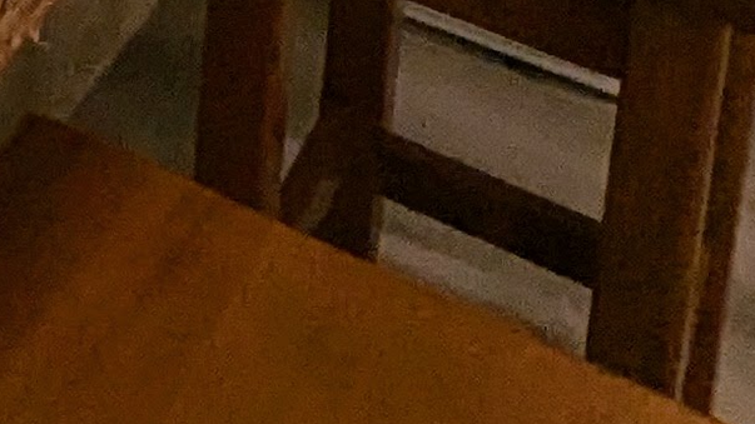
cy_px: -984
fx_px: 1922
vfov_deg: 9.1
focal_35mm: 96
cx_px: -603
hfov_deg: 17.8
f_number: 2.2
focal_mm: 1.95
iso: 69
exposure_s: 1/120
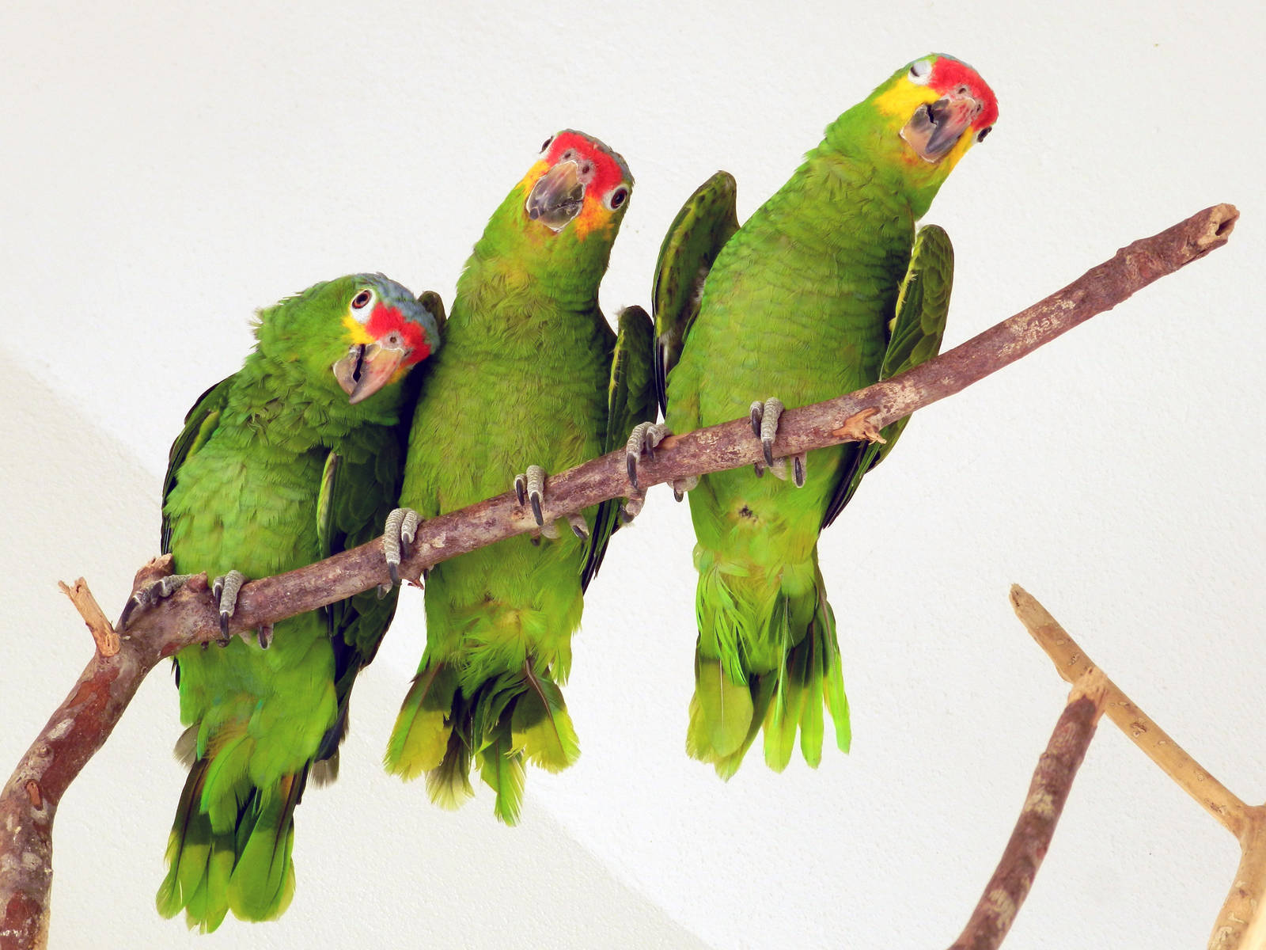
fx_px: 4206
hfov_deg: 17.1
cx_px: 633
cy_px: 475
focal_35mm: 115
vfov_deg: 12.9
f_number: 4.8
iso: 160
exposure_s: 1/200
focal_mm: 20.5
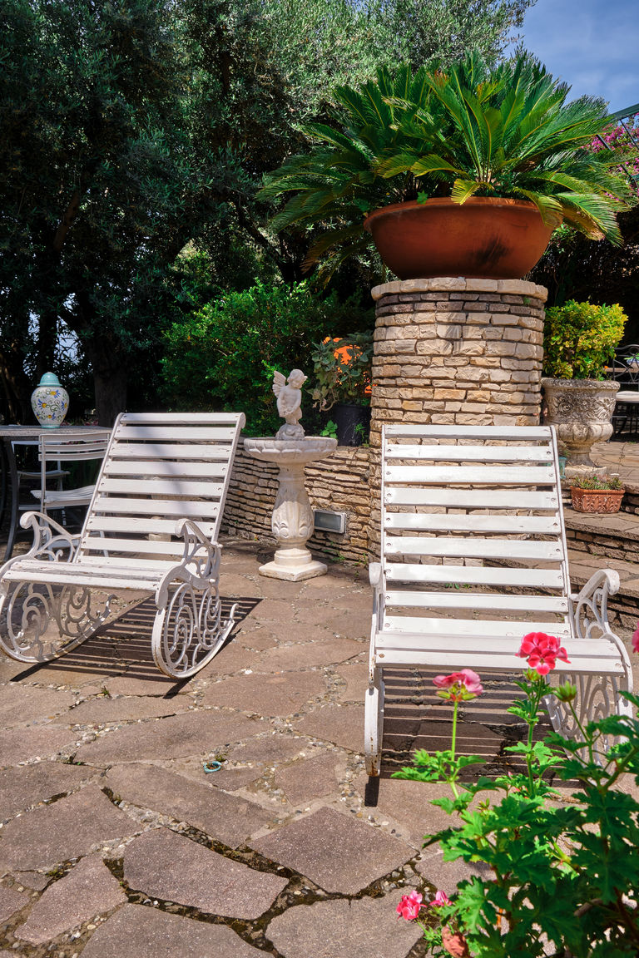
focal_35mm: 27
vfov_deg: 67.4
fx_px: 719
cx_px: 320
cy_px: 479
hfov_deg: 47.9
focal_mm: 18
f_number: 8
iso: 160
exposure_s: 1/300
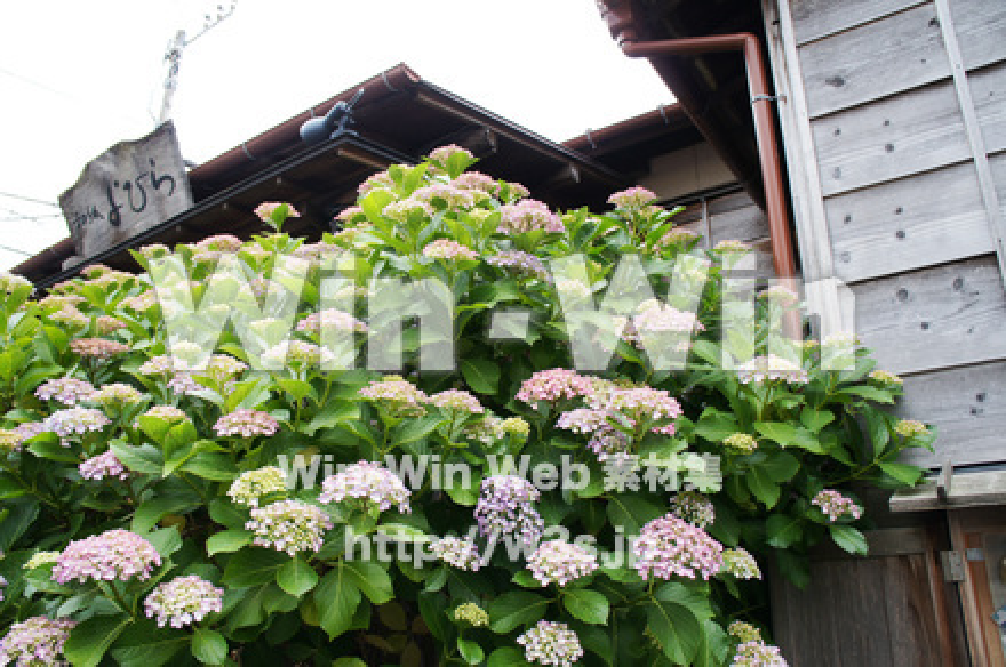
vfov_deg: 47.8
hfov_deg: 67.5
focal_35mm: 27
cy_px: 334
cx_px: 503
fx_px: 753
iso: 200
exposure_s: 1/160
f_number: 4.5
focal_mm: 18
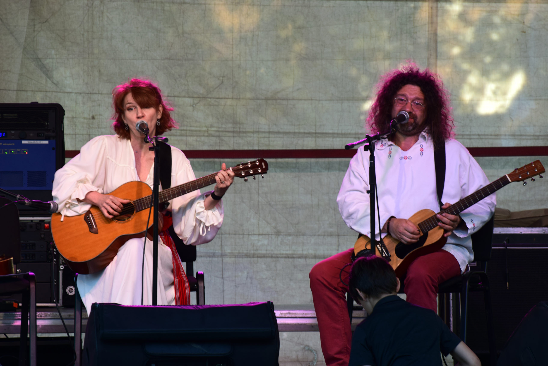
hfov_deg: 5.7
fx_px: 5480
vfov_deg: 3.8
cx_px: 274
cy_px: 183
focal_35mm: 360
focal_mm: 240
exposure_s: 1/80
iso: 400
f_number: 8
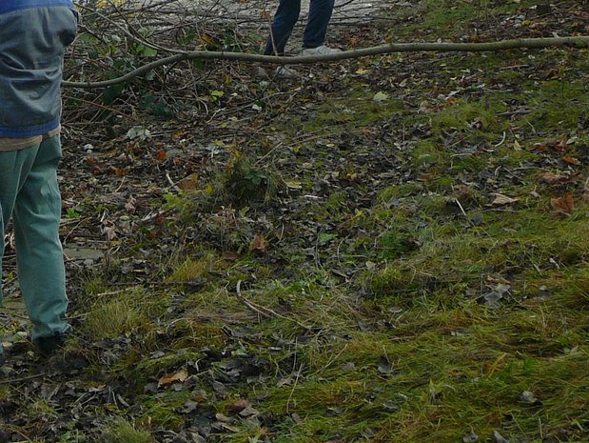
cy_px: 7
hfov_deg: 20.7
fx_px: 1583
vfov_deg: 15.6
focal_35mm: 93
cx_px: 85
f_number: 3.2
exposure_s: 1/250
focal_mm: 6.7
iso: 80
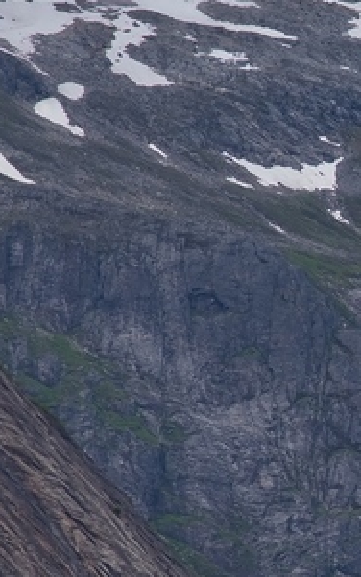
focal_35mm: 521
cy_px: 385
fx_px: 8205
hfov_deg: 2.5
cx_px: 680
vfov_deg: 4.0
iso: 100
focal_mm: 120
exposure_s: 1/250
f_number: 6.3
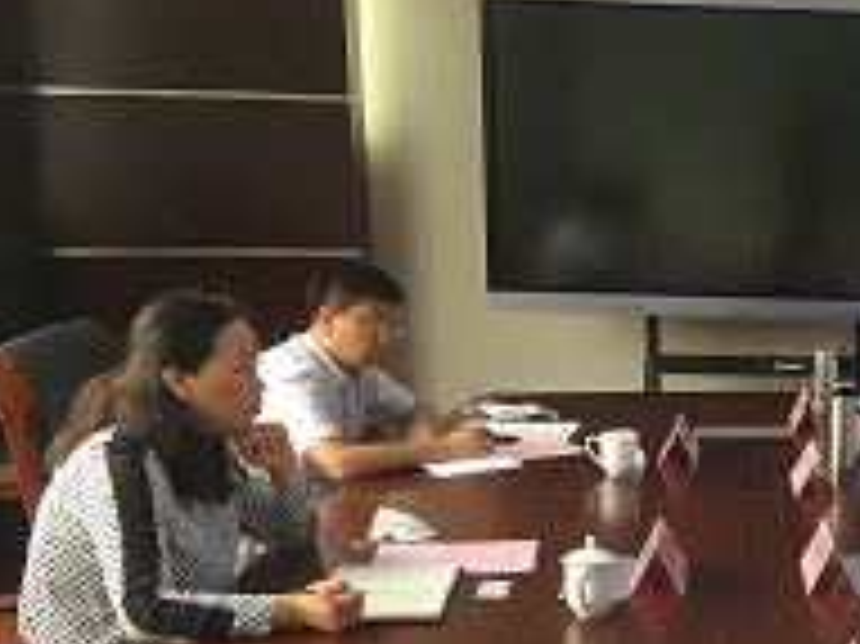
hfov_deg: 28.8
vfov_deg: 23.4
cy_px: 491
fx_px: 1539
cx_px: 901
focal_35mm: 62
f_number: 2.2
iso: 50
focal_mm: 4.15
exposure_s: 1/100
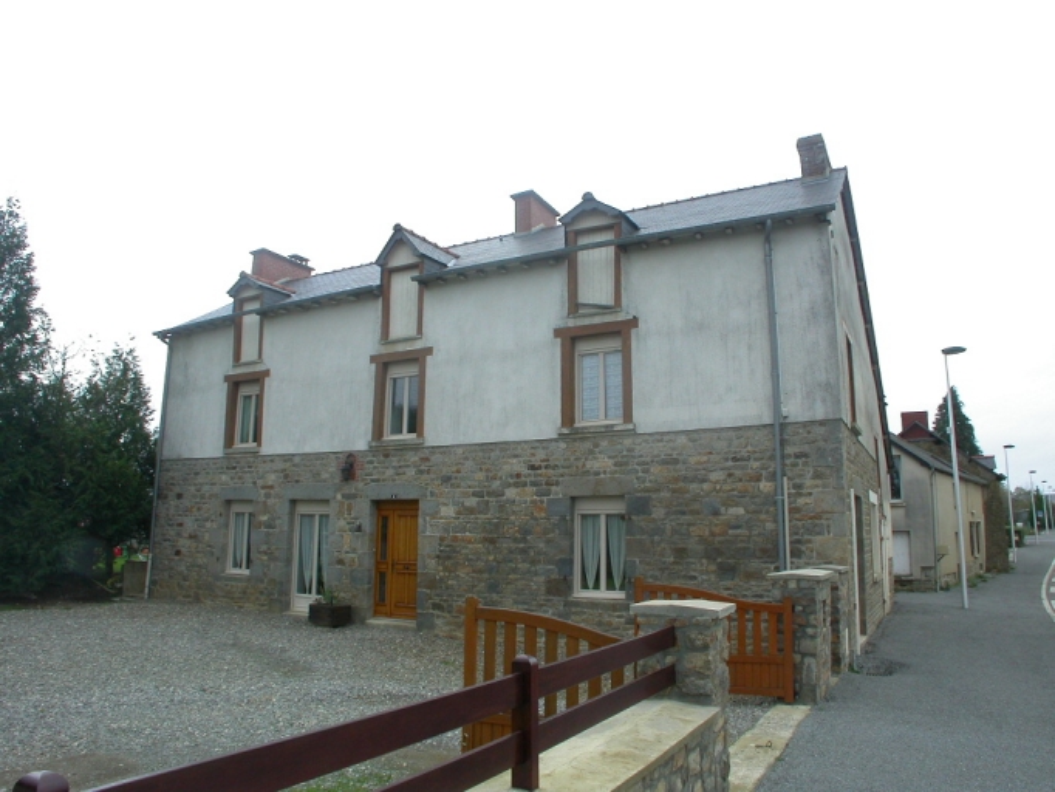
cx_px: 528
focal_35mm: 38
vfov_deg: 37.7
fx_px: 1159
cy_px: 396
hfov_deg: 49.0
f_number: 4.2
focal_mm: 7.85
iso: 100
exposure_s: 1/111
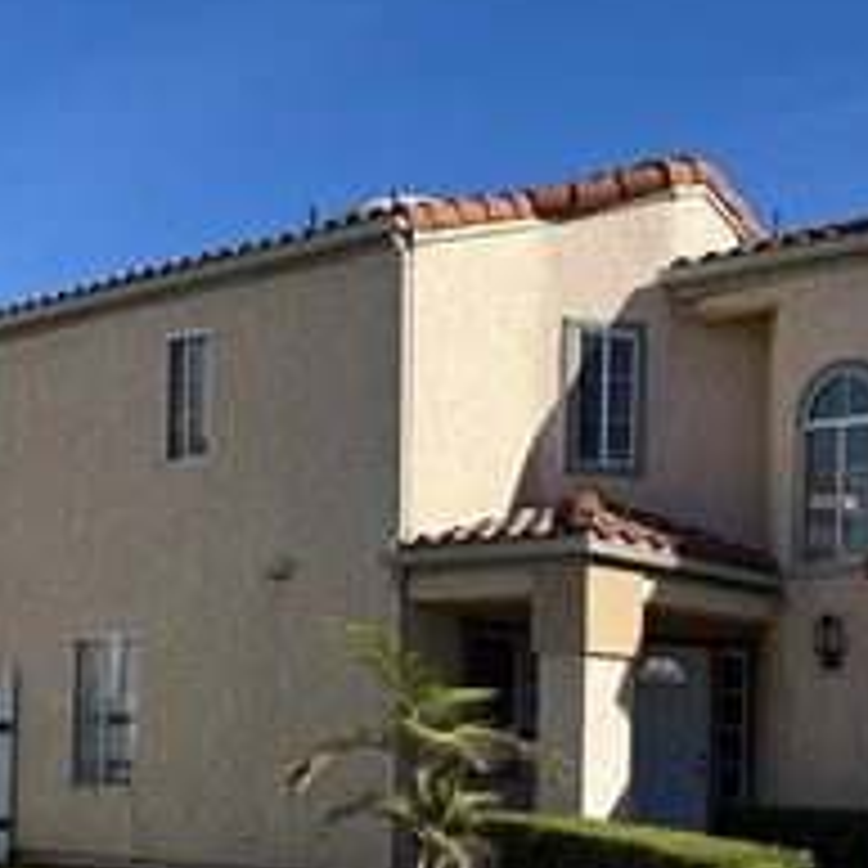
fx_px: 1560
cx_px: 895
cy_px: 740
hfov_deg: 28.8
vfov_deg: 30.1
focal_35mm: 55
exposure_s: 1/4673
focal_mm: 6.76
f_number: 1.78
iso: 80
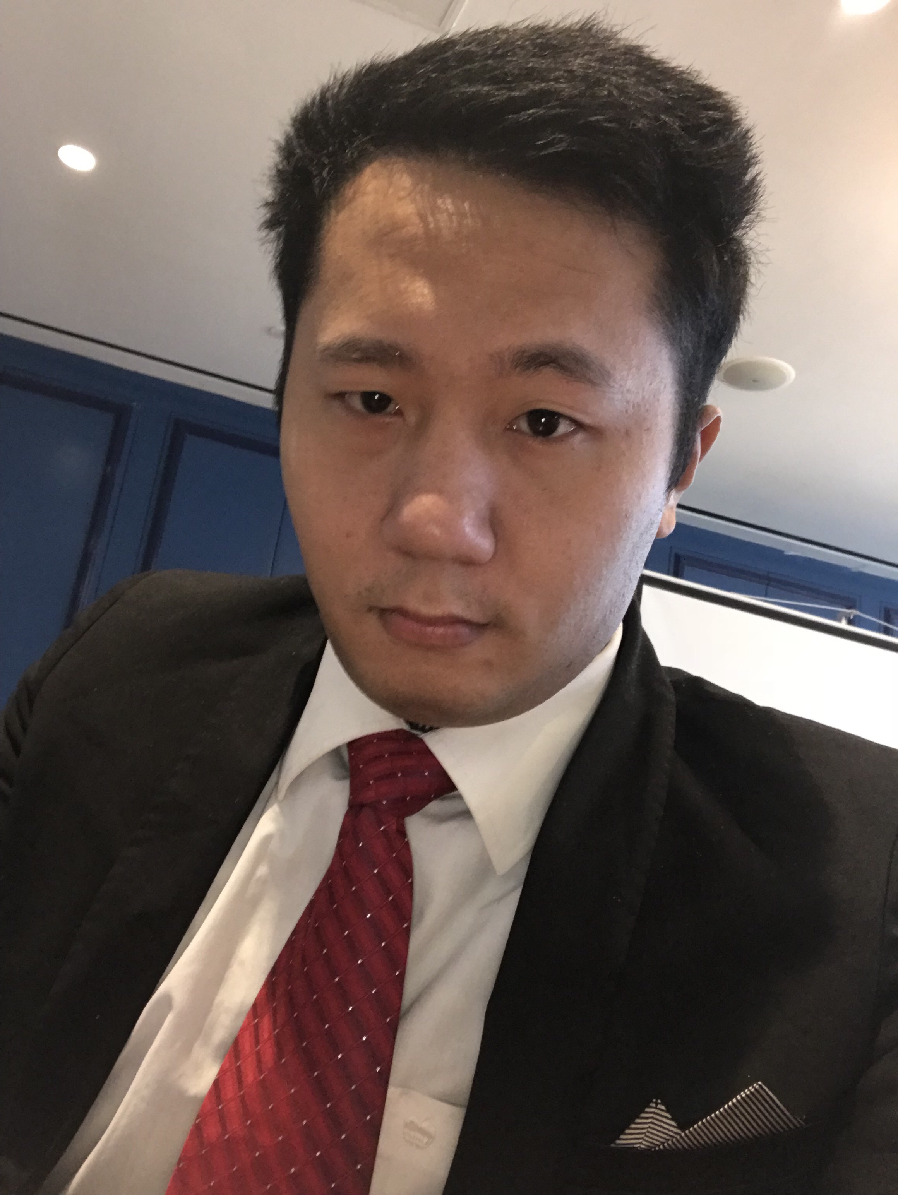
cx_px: 449
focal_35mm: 32
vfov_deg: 56.8
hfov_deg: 44.2
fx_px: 1106
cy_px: 598
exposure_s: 1/20
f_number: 2.2
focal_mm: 2.87
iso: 160
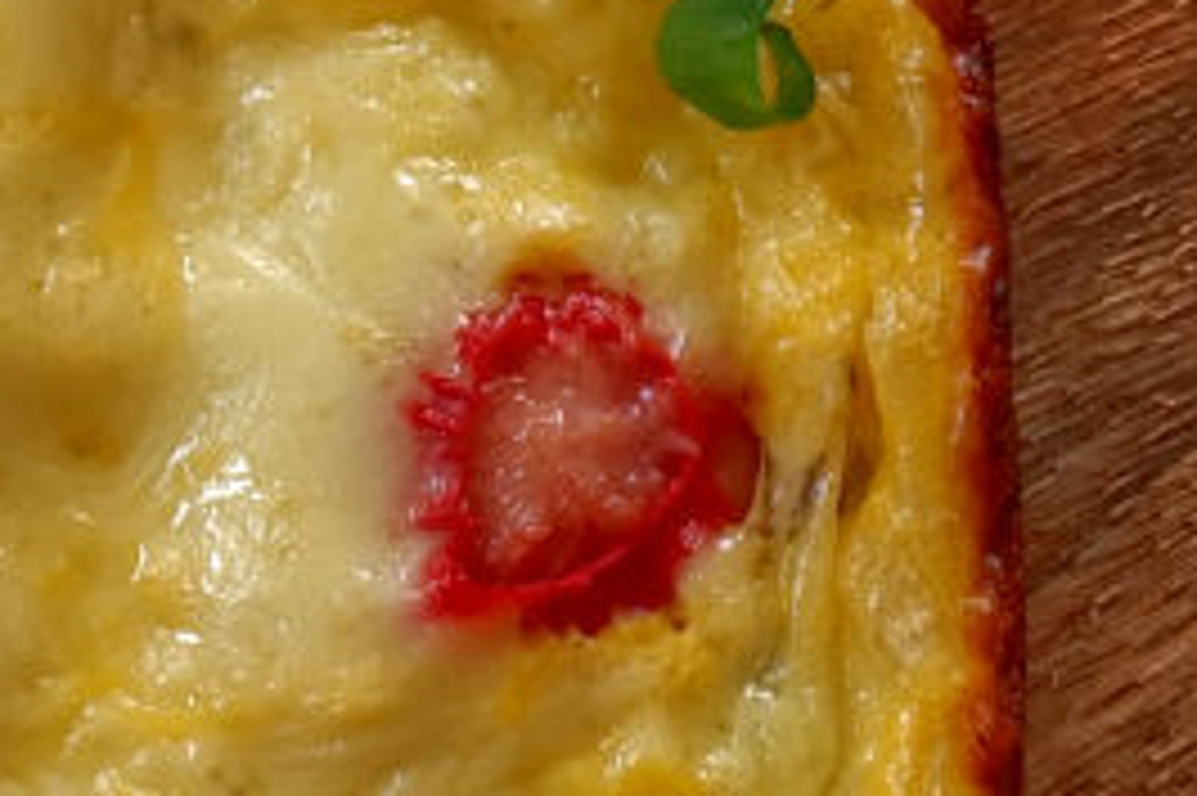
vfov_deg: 3.2
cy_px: 868
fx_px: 14388
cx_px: -1202
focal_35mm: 433
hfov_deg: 4.7
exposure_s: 1/60
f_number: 9
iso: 800
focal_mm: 60
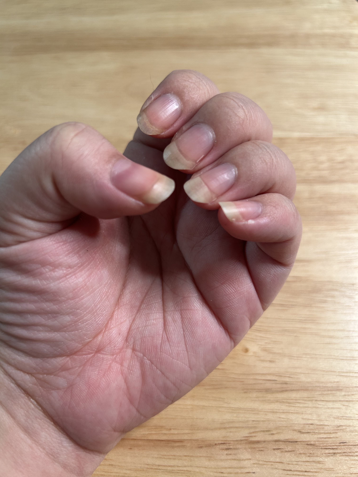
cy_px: 238
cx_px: 179
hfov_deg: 53.1
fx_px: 359
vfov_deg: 67.3
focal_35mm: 26
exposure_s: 1/60
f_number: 1.5
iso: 100
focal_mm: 5.7
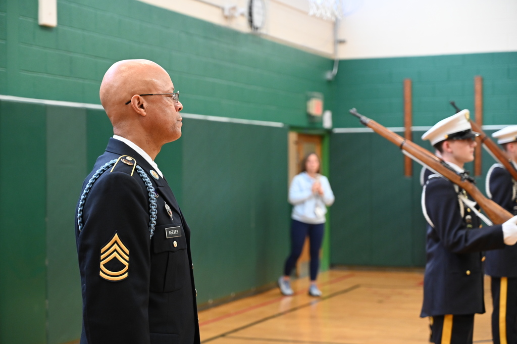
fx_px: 1004
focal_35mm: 70
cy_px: 172
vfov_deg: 19.4
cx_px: 258
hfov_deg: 28.9
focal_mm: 70
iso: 3200
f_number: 4
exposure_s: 1/125
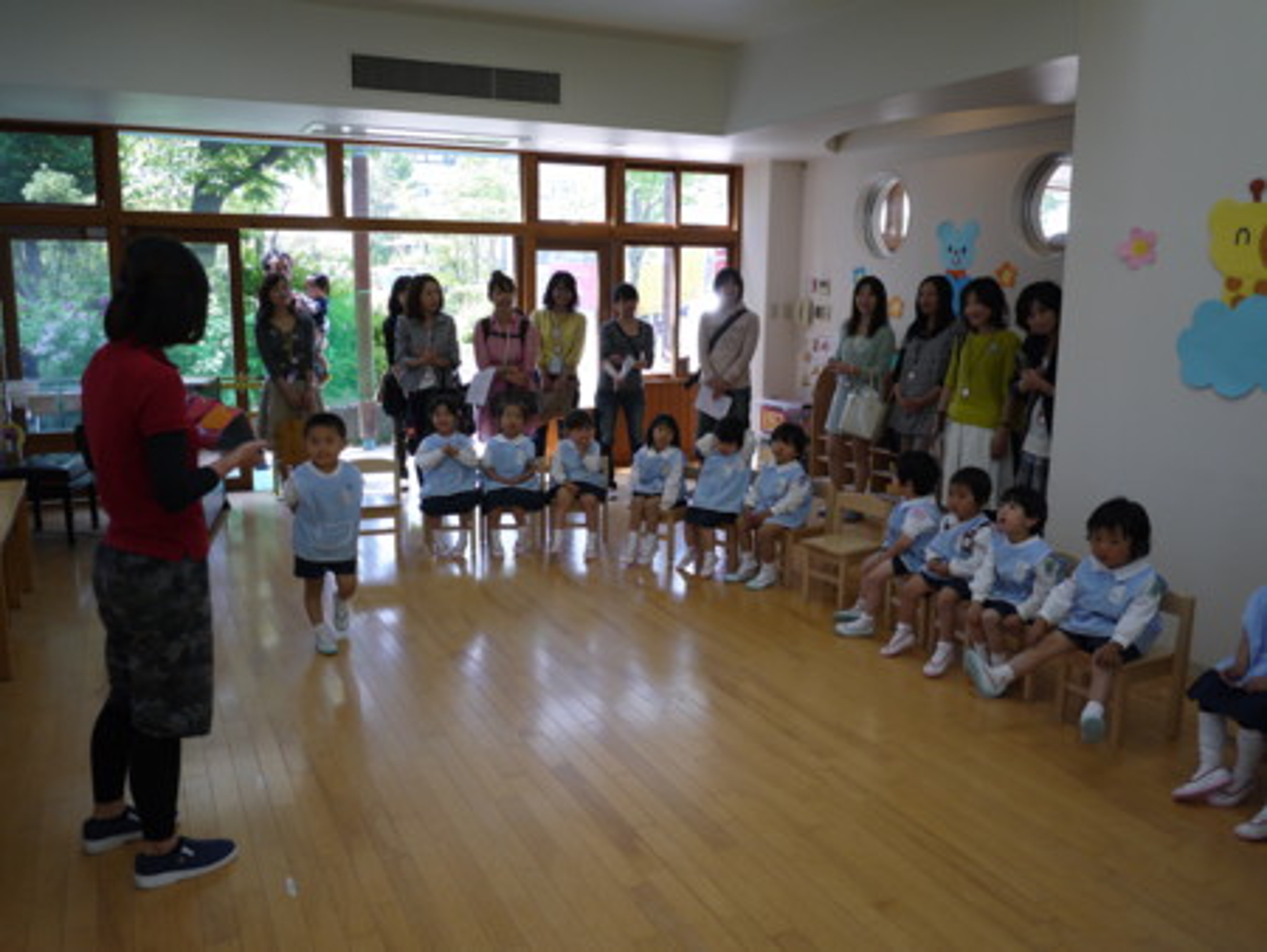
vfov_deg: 49.8
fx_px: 1025
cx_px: 634
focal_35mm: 28
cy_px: 476
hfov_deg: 63.4
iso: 160
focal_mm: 14
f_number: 2.5
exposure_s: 1/200
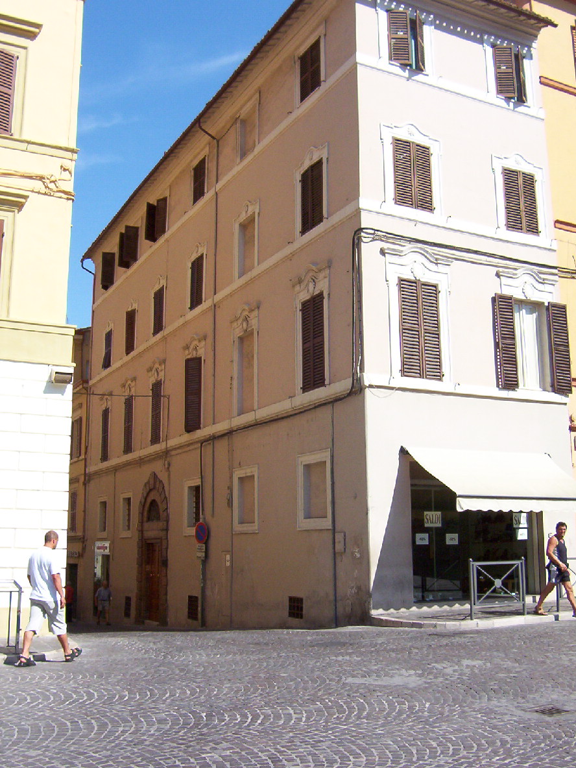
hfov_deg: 39.7
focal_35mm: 36
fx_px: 799
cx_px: 288
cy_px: 384
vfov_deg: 51.4
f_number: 5.24
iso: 100
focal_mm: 5.54
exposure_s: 1/616
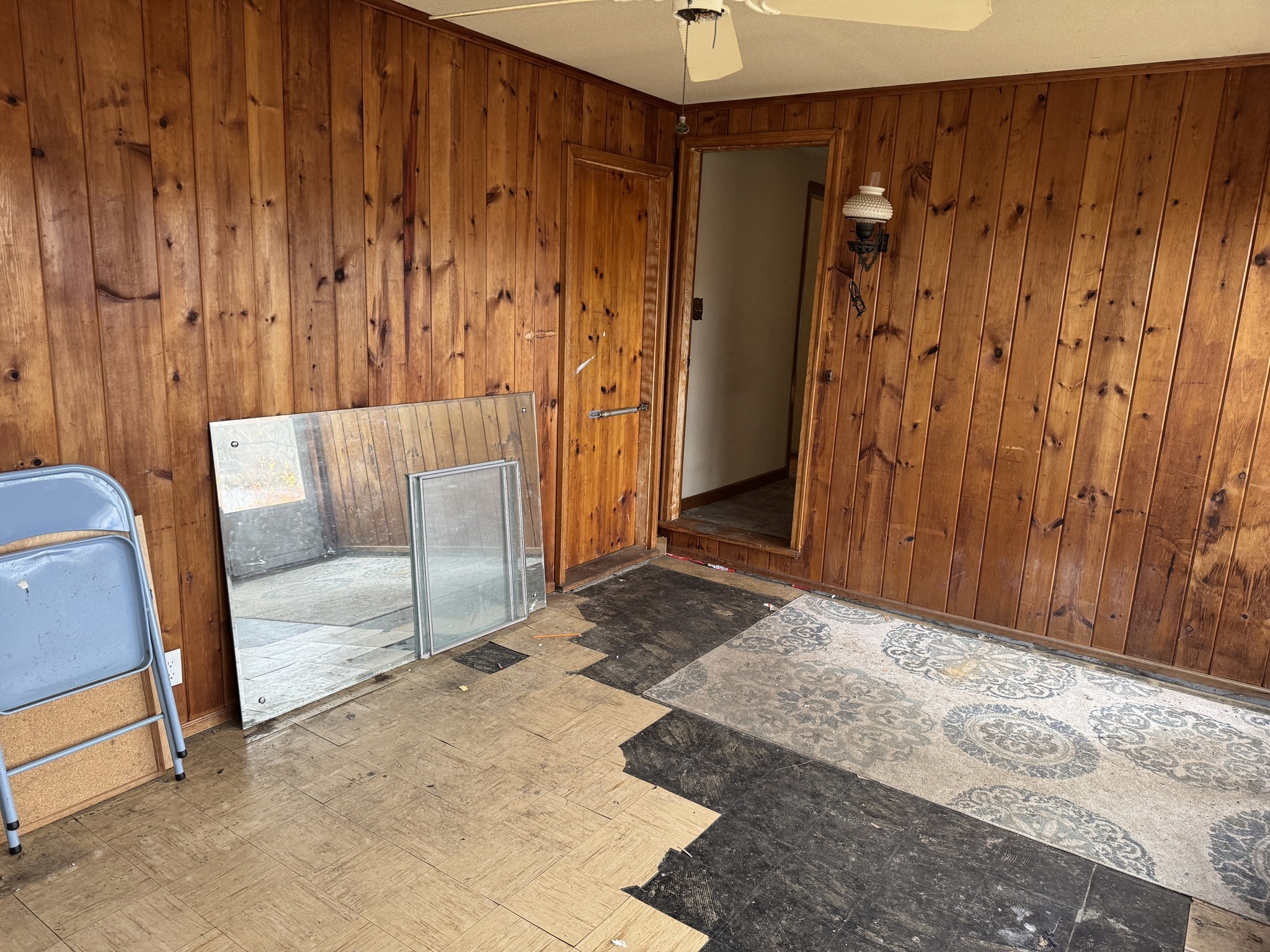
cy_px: 476
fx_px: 881
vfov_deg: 56.8
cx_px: 635
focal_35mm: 24
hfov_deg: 71.6
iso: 200
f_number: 1.78
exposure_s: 1/120
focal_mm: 6.76
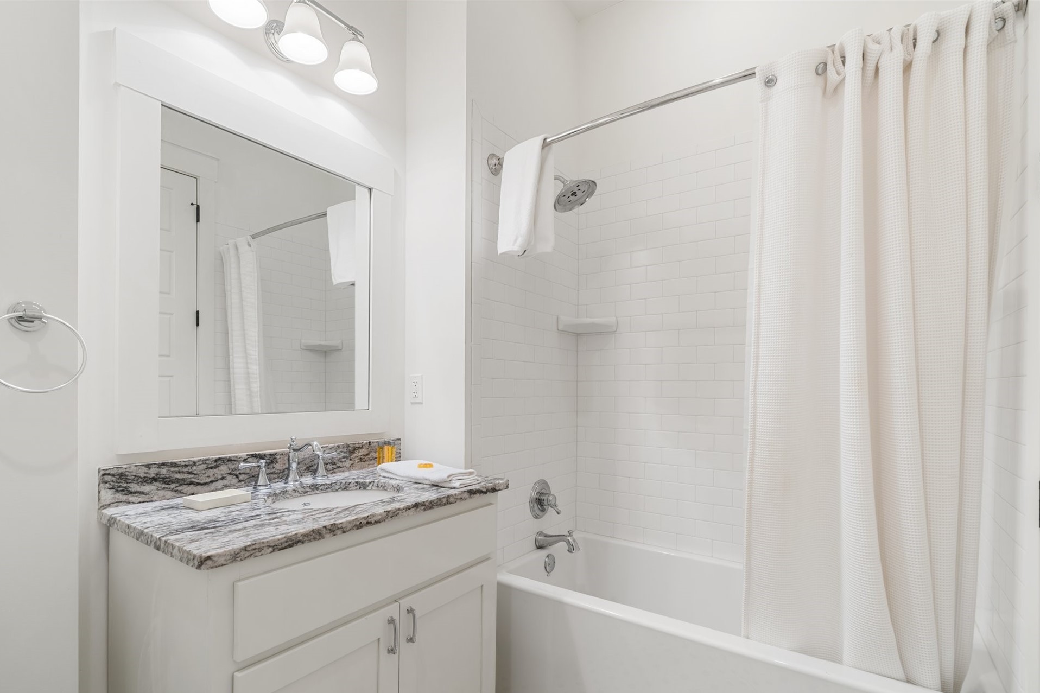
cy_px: 368
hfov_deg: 93.2
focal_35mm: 17
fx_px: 491
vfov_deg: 70.4
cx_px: 501
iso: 100
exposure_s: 1/1.25
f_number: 8
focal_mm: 16
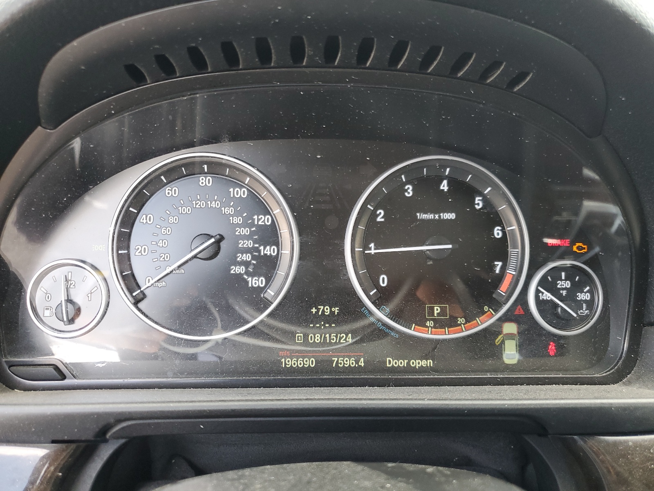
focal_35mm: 26
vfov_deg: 53.1
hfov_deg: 67.3
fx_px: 491
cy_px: 246
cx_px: 327
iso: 73
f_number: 1.5
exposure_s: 1/120
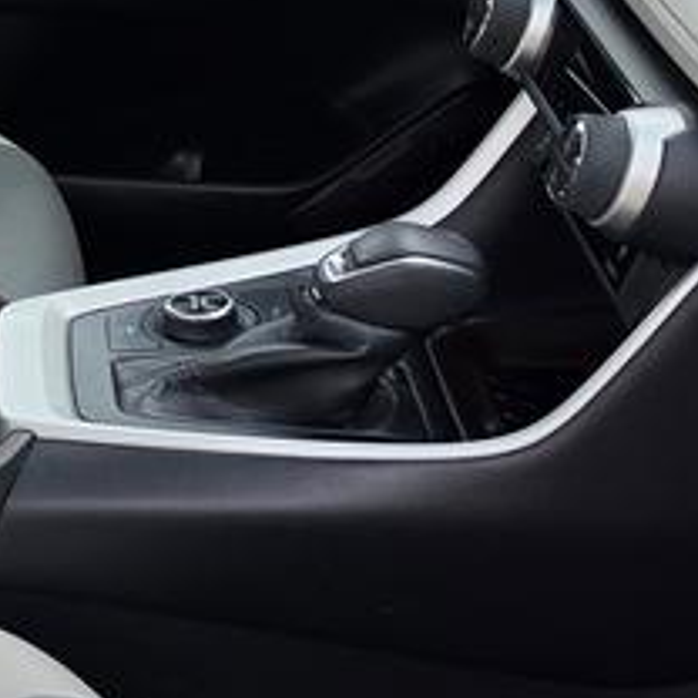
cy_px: 188
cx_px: -171
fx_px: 2144
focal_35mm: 94
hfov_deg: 17.5
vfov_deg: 18.4
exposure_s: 1/2752
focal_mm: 6.5
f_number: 1.4
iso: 64
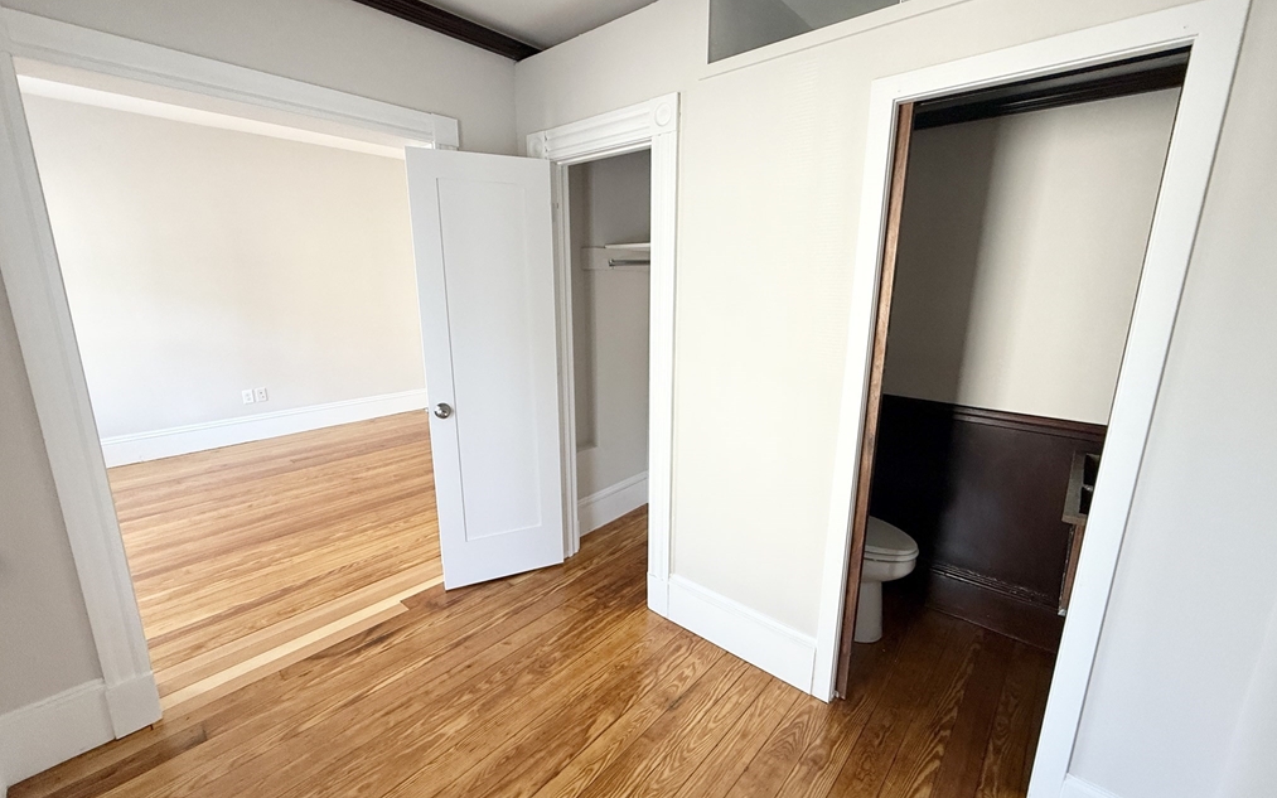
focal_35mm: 15
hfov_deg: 101.5
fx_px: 522
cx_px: 635
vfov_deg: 74.8
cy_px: 397
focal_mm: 2.22
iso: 160
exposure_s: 1/99
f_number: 2.2
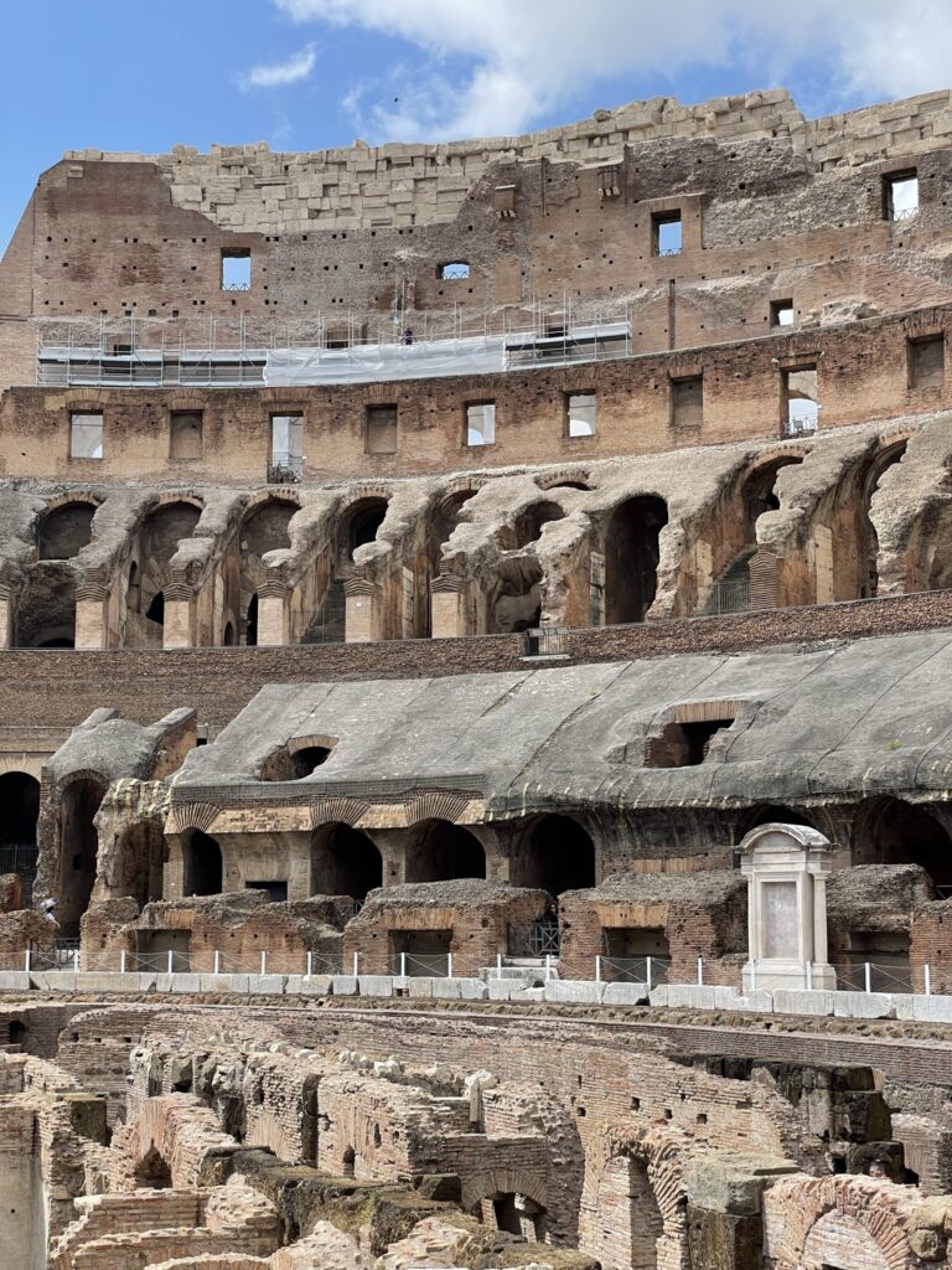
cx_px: 476
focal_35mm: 52
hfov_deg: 28.0
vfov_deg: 36.8
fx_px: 1907
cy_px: 635
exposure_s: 1/773
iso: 25
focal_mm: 6
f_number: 2
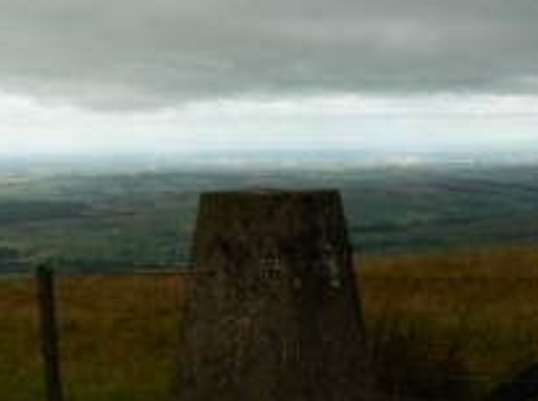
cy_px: 199
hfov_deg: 24.9
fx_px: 1179
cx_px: 50
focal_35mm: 76
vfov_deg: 19.3
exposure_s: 1/250
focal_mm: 6
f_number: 5.6
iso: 80
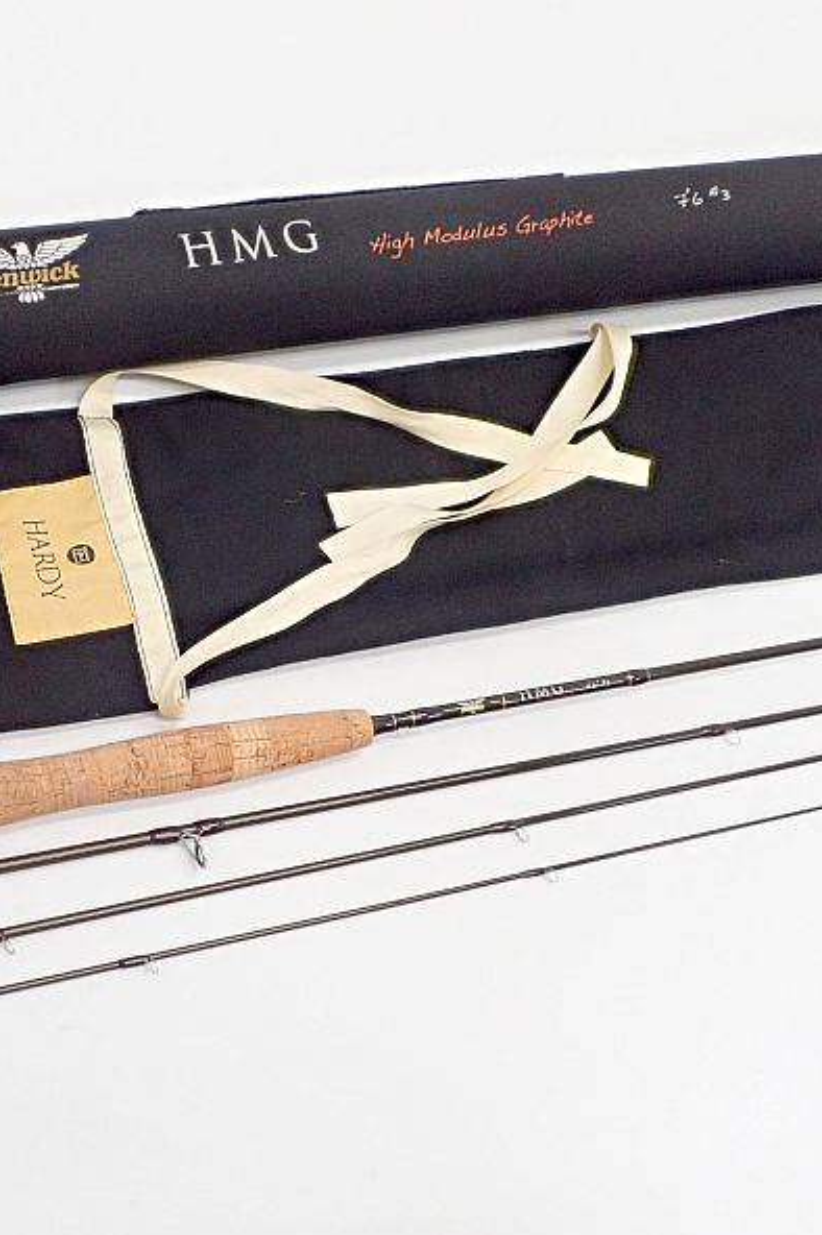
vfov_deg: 43.6
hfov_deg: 29.6
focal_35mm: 45
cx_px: 263
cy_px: 624
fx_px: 1543
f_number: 3.2
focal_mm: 5.87
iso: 800
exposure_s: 1/40
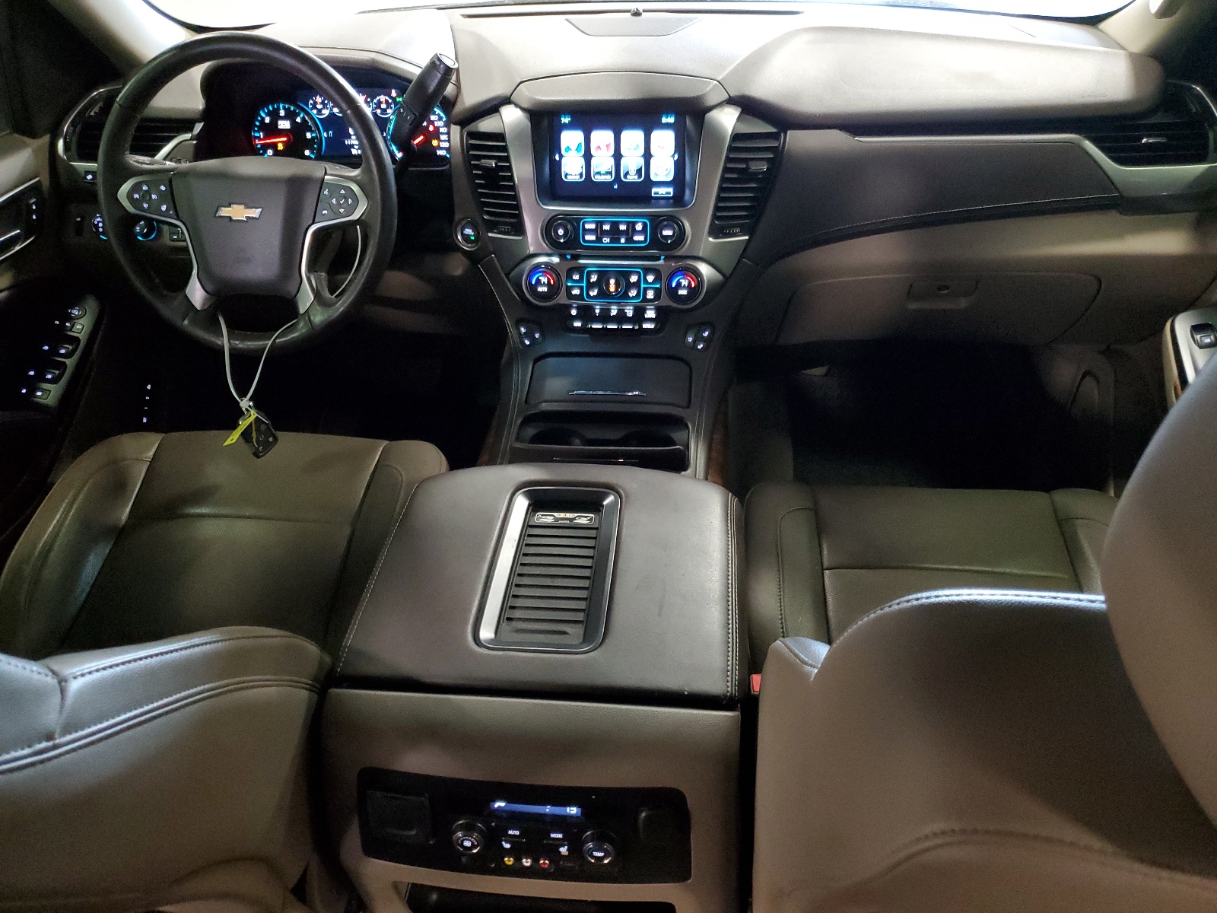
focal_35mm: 26
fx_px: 914
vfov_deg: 53.1
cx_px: 608
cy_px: 456
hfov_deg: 67.3
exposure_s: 1/15
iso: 484
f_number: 1.5
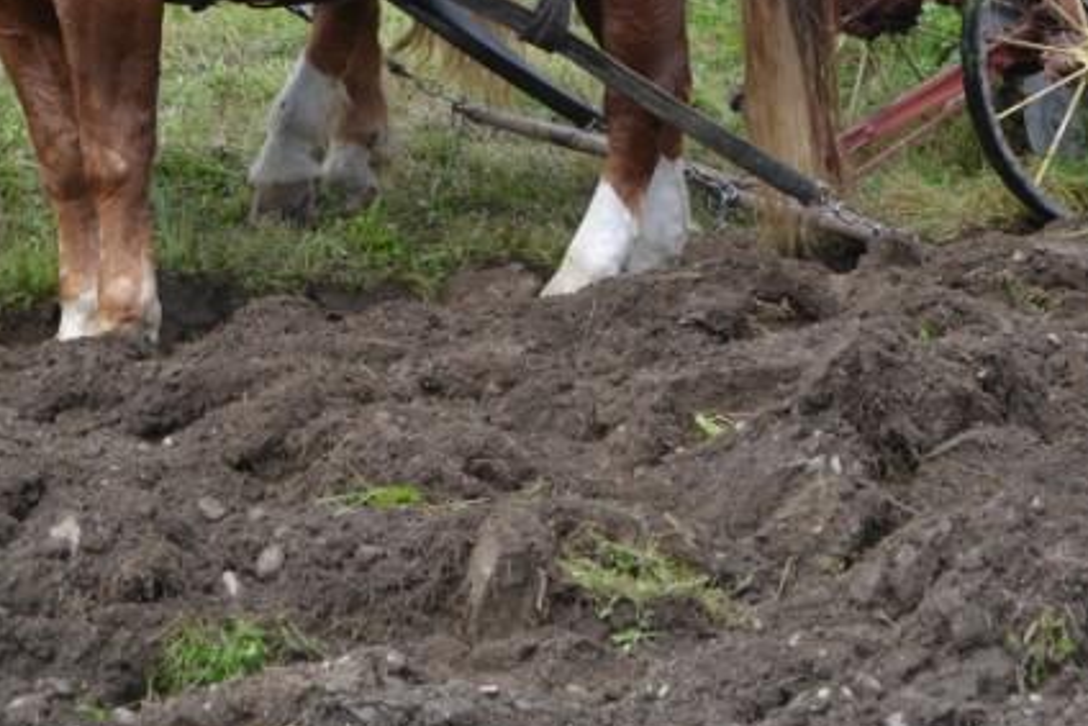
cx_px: 552
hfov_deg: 17.6
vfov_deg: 11.6
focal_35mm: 116
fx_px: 3507
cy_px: -86
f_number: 5.6
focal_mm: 32
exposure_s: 1/125
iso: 100
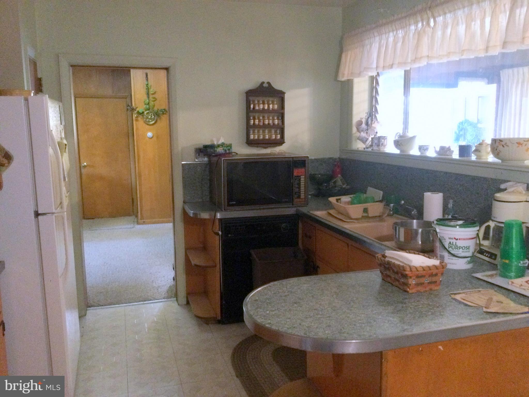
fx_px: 474
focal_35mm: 31
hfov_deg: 58.4
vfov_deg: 45.4
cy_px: 198
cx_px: 264
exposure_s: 1/15
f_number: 2.4
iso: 250
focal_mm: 3.3
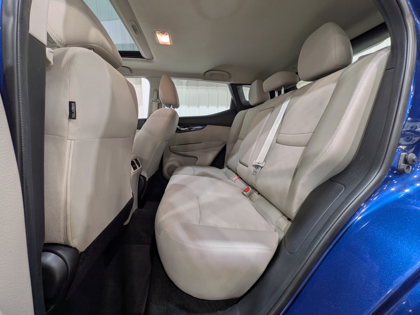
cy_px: 158
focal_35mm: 14
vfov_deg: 85.7
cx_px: 210
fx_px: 170
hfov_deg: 102.1
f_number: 2.2
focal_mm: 1.83
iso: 61
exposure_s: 1/25
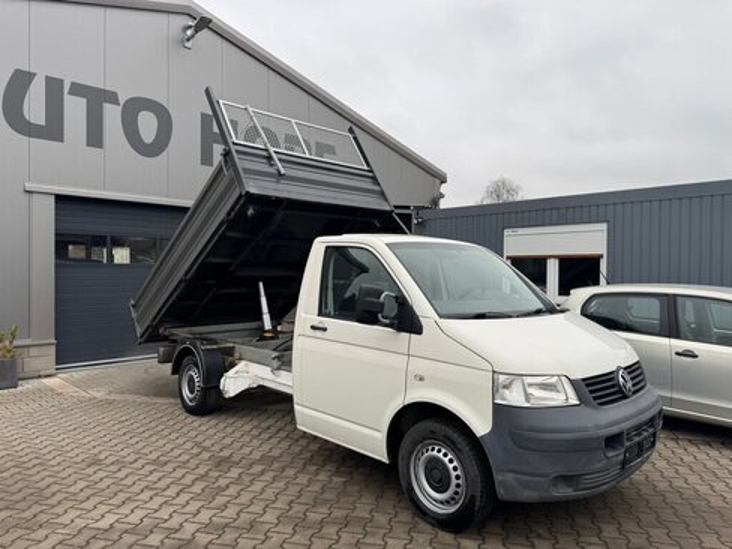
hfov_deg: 71.6
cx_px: 366
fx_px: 508
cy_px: 274
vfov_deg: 56.8
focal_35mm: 24
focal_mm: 6.76
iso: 80
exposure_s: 1/535
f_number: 1.78
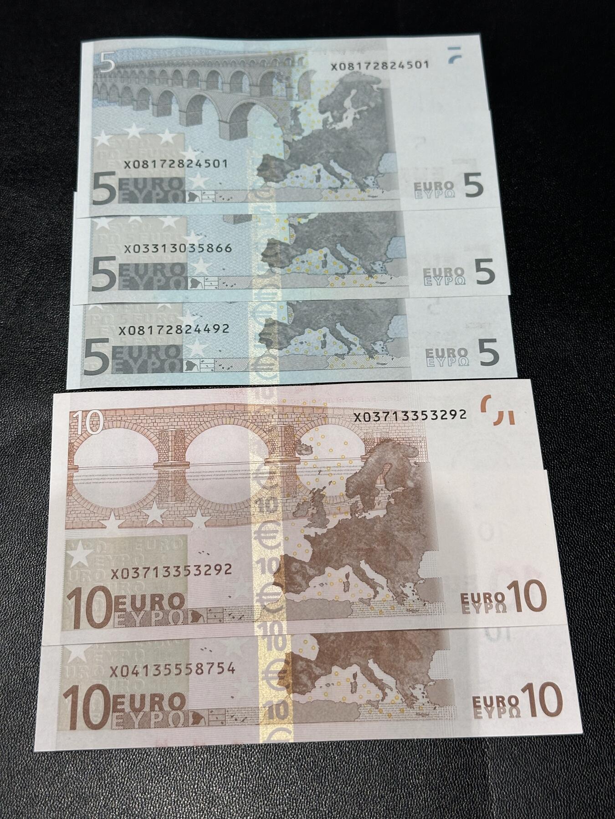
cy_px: 410
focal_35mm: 48
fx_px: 1137
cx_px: 308
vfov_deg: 39.7
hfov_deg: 30.3
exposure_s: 1/50
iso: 50
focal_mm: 6.86
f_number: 1.78
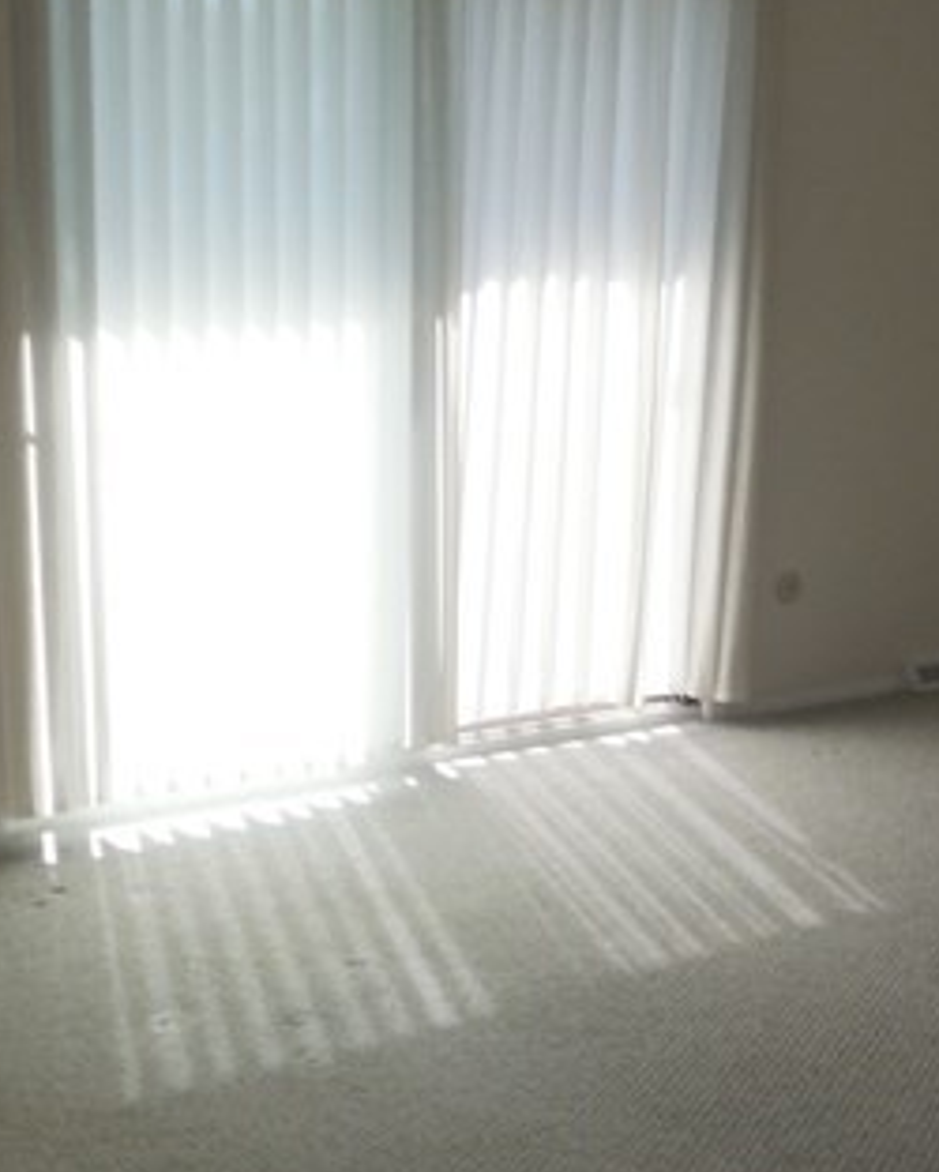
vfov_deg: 31.4
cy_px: 552
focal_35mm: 60
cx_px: 781
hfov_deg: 24.9
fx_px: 2082
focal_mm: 5.3
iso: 125
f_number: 3.8
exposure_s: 1/200
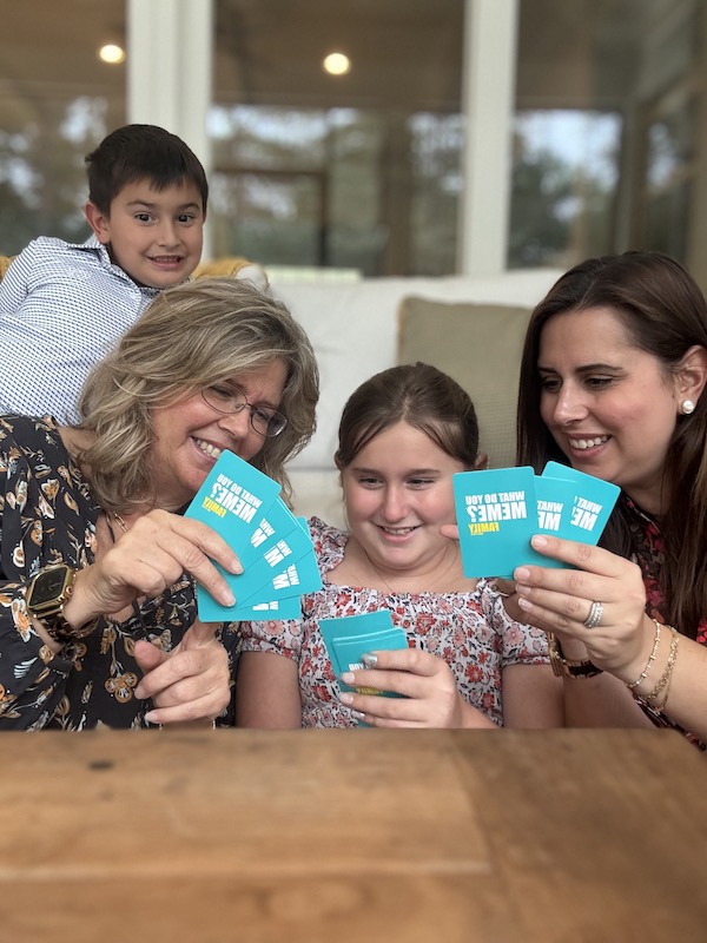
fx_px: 817
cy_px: 472
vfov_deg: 60.0
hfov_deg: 46.8
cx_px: 354
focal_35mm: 30
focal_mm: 2.69
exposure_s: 1/60
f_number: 1.9
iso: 250
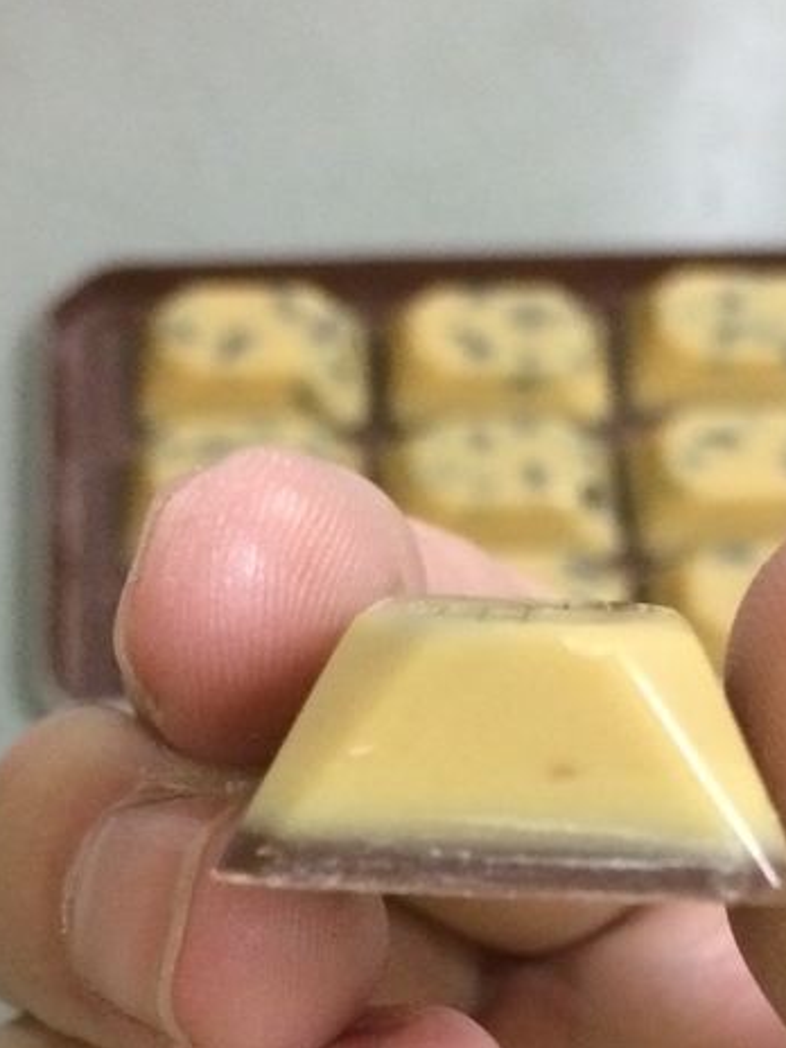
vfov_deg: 25.3
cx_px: 594
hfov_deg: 19.5
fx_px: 2271
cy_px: 908
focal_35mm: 75
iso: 250
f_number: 2.2
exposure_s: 1/30
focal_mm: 4.15
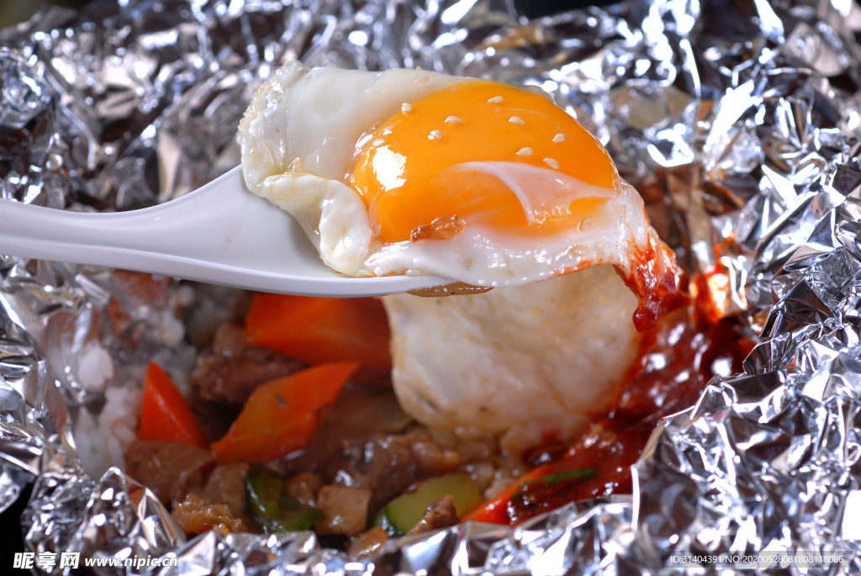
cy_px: 288
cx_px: 430
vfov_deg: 15.2
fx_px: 2155
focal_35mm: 90
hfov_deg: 22.6
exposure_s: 1/200
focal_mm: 60
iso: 100
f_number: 6.3
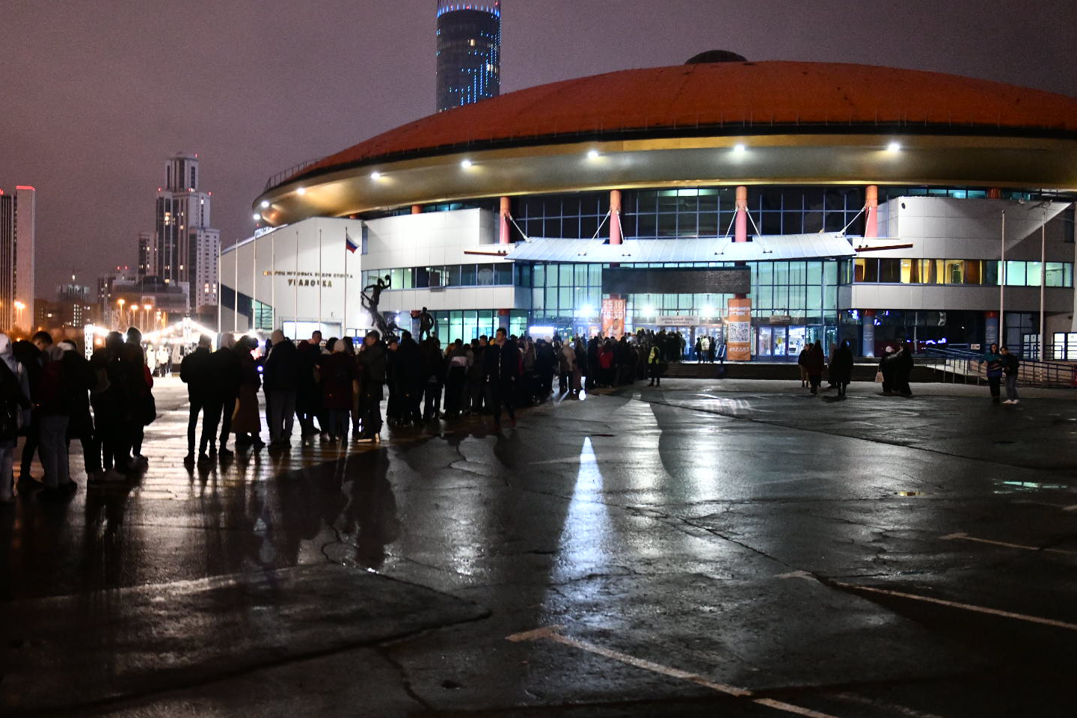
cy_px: 367
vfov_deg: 36.9
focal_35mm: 36
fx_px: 1077
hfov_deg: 53.0
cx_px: 476
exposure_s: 1/60
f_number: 3.2
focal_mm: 32
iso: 6400
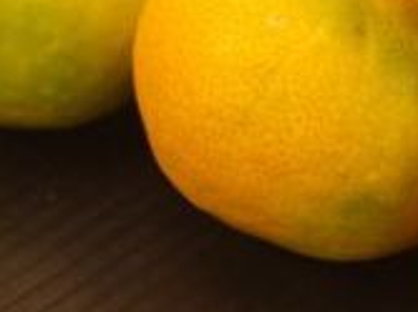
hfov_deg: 7.1
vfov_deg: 5.3
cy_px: -94
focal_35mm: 278
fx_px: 3352
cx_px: 562
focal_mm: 50
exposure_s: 1/100
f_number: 4
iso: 800
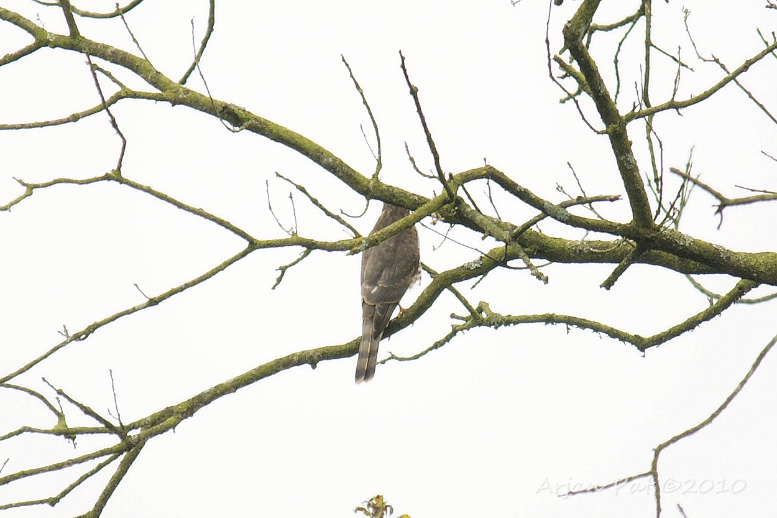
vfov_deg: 3.1
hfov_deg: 4.6
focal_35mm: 450
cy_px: 259
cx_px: 388
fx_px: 9711
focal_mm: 300
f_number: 4
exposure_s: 1/250
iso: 200
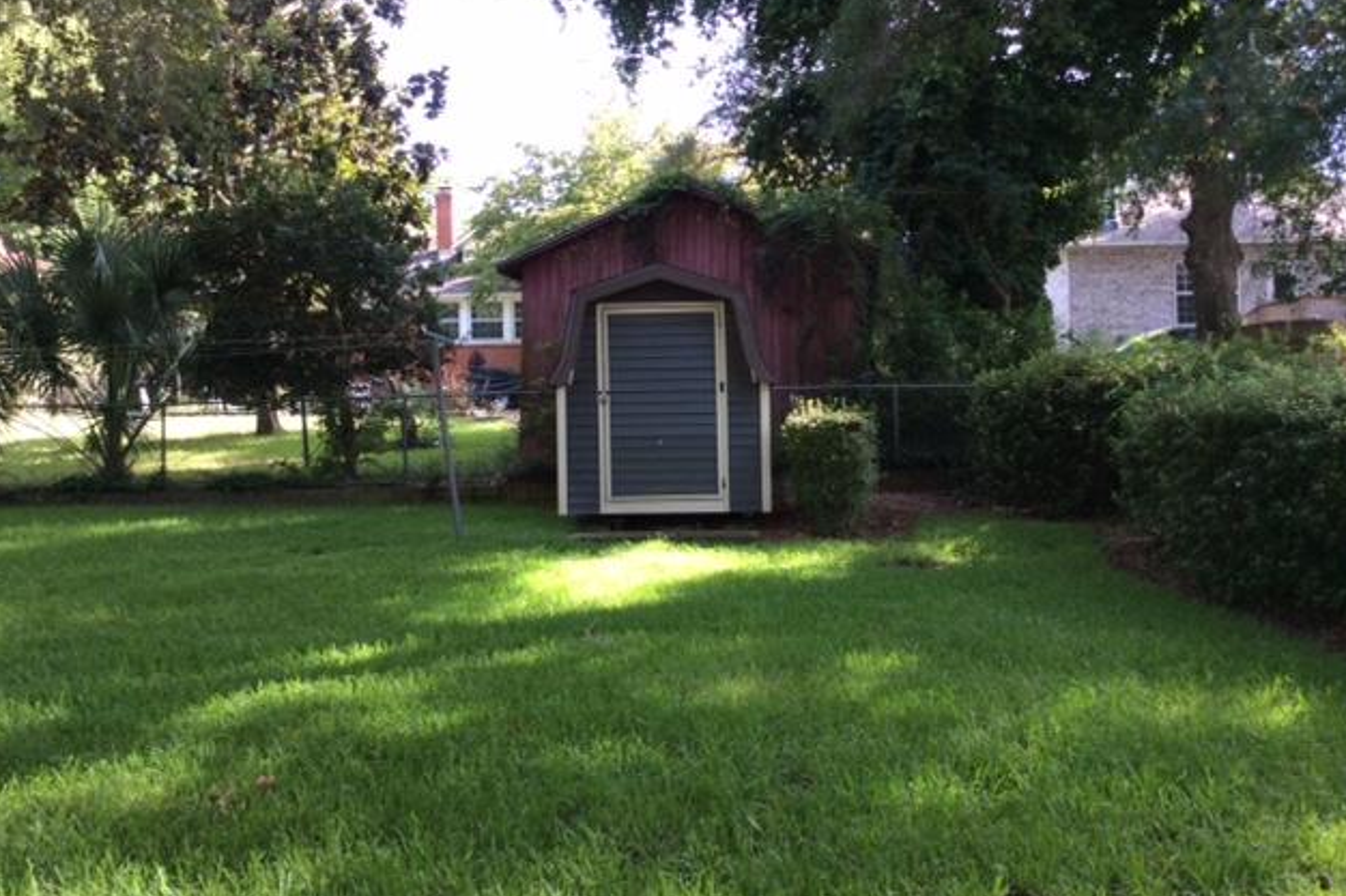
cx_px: 679
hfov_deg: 55.8
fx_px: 1271
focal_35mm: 34
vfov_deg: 38.8
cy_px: 395
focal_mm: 3.3
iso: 50
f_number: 2.4
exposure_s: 1/120
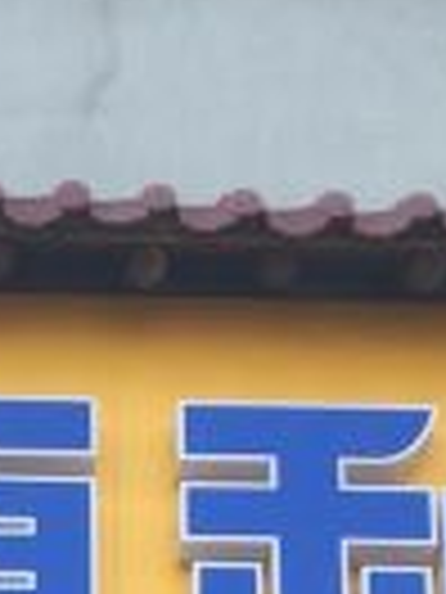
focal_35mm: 154
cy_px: 1539
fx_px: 2646
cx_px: -115
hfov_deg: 9.5
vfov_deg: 10.5
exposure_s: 1/178
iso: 32
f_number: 2.2
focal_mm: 4.15
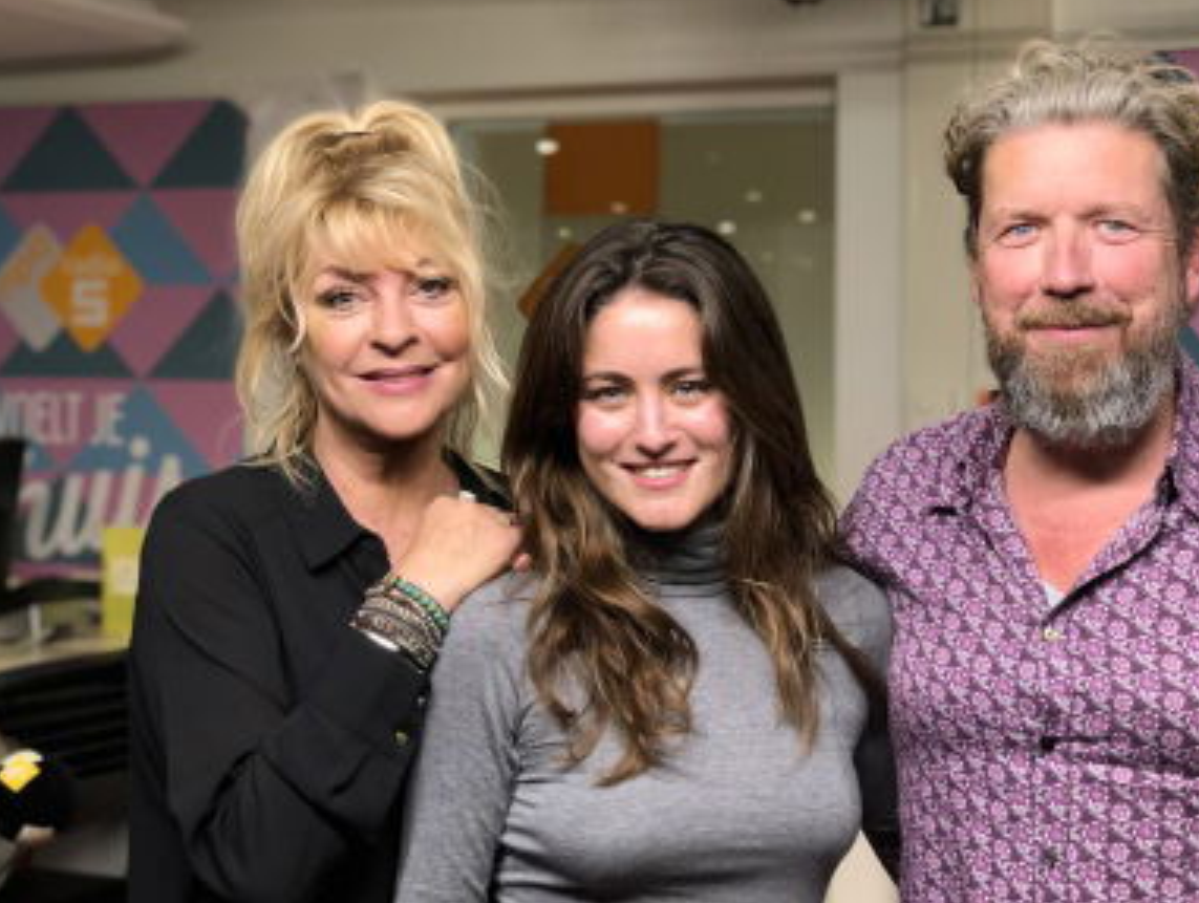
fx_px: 2359
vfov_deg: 21.7
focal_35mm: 68
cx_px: 664
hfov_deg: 28.5
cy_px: 439
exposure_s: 1/50
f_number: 2.4
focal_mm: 6
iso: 80
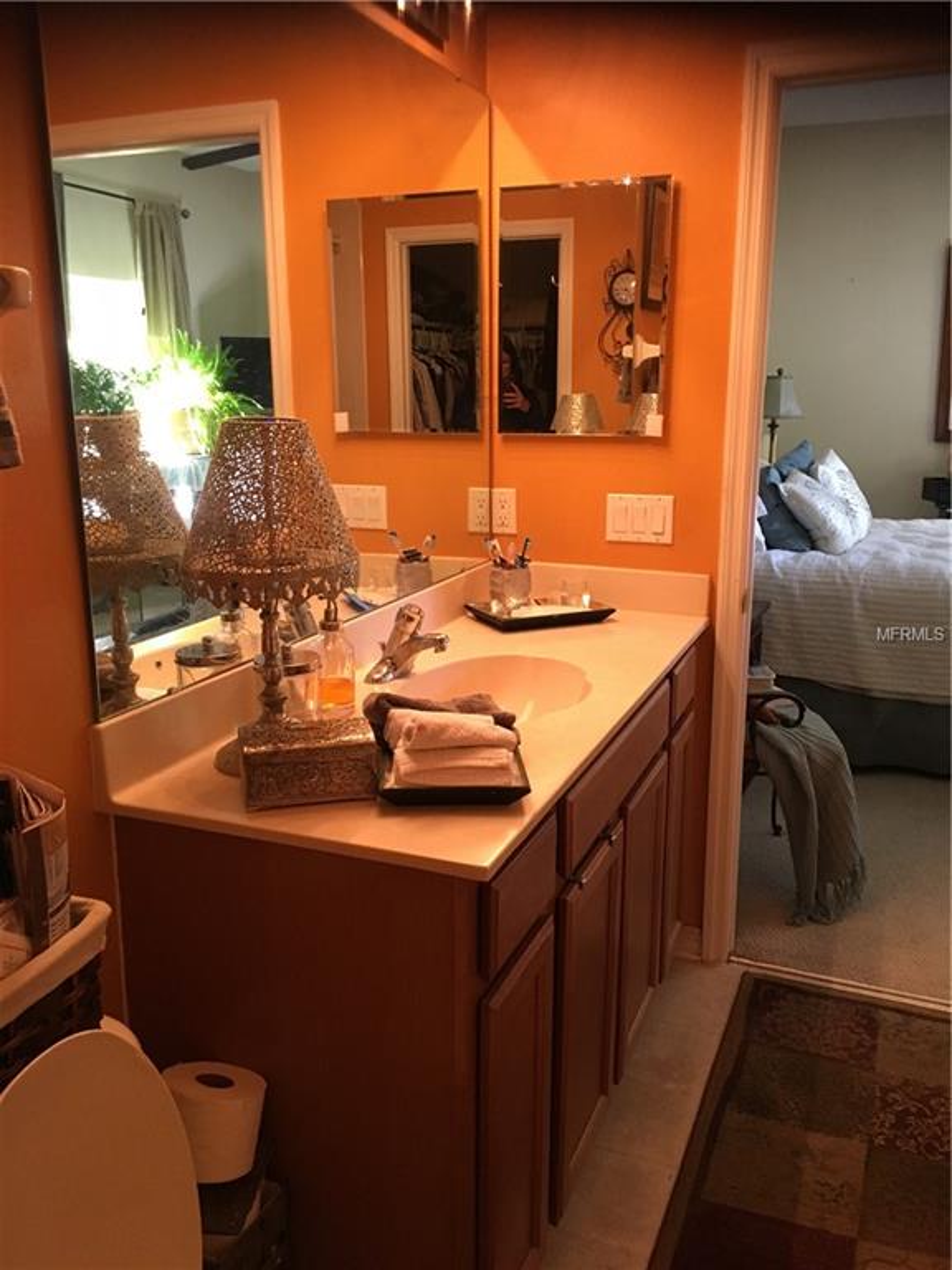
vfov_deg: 61.7
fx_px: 1063
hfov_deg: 48.2
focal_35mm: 29
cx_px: 476
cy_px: 635
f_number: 2.2
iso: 125
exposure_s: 1/30
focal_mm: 4.15
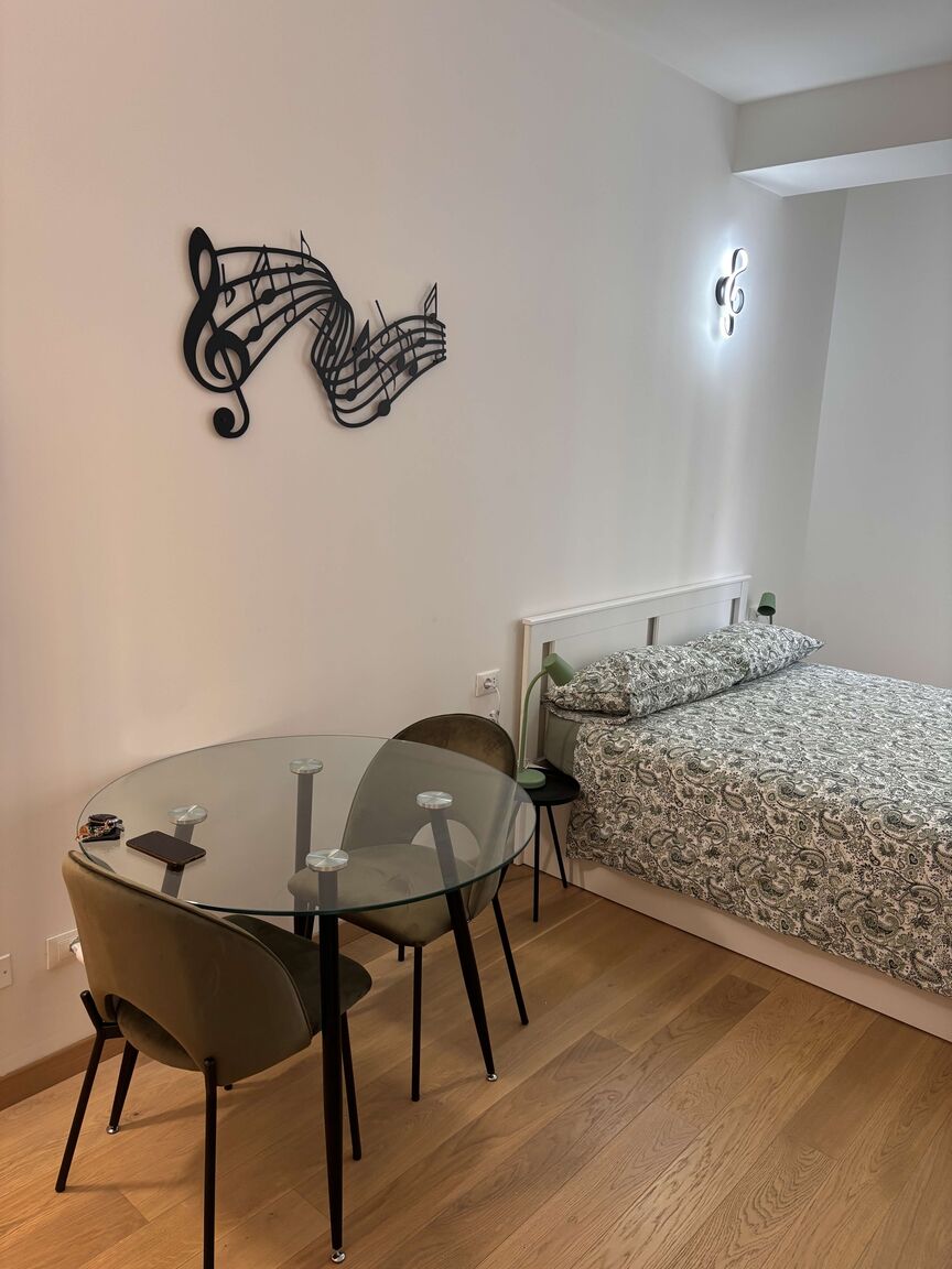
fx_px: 953
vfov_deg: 67.3
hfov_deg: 53.1
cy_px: 634
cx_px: 476
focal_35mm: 26
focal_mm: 5.96
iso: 160
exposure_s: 1/60
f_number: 1.6
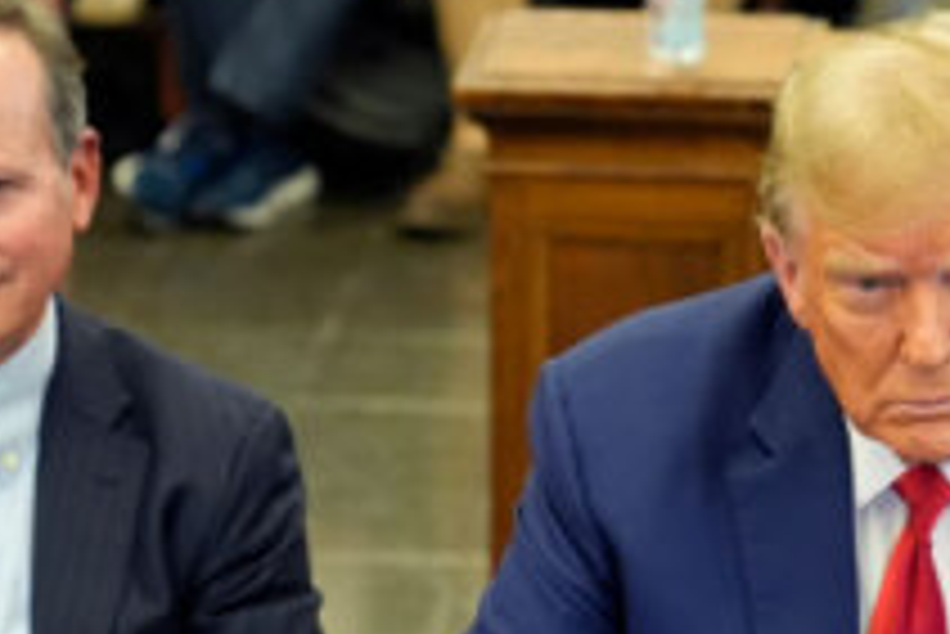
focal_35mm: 193
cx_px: 846
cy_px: 256
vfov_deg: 7.1
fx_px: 5096
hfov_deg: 10.6
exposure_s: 1/200
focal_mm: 68
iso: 3200
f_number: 2.8
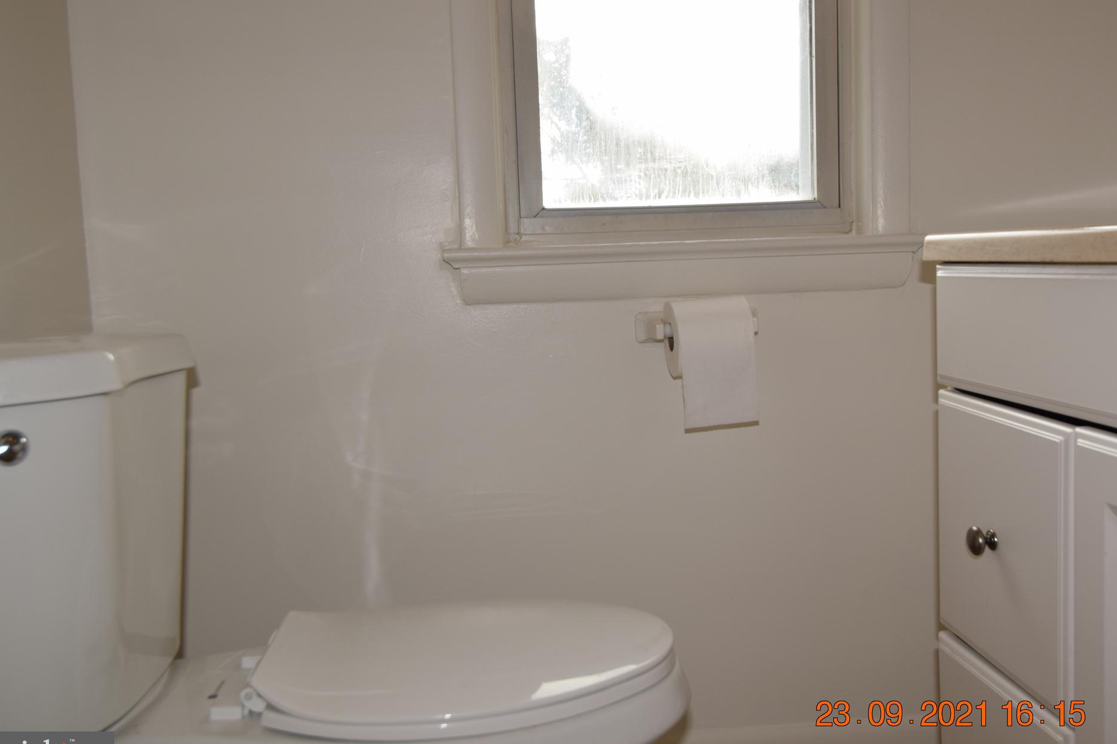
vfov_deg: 36.9
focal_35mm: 36
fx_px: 1117
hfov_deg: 53.1
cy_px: 369
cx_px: 592
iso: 280
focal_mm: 22
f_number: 5.6
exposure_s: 1/125
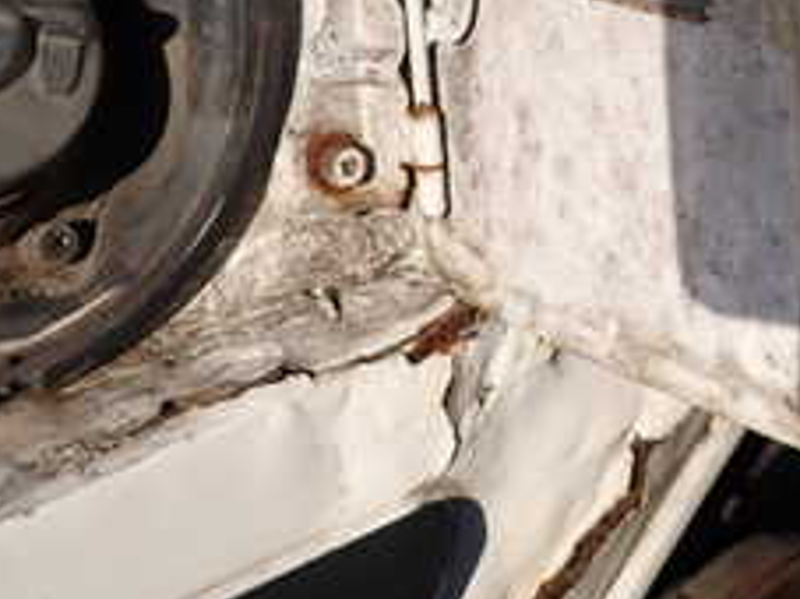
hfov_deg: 28.8
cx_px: 634
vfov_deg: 21.7
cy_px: 53
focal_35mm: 66
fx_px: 1525
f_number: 8
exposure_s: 1/250
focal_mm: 4.5
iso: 100
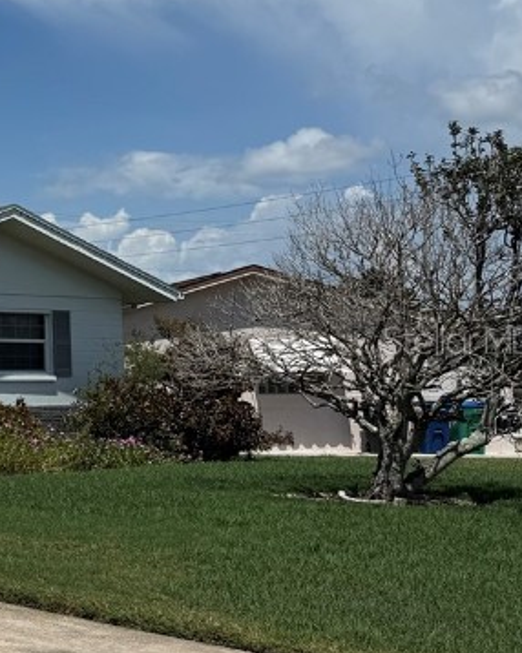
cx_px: -380
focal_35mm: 67
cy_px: 339
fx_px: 1295
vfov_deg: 28.3
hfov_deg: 18.5
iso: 80
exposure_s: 1/10309
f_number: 1.78
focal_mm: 6.76
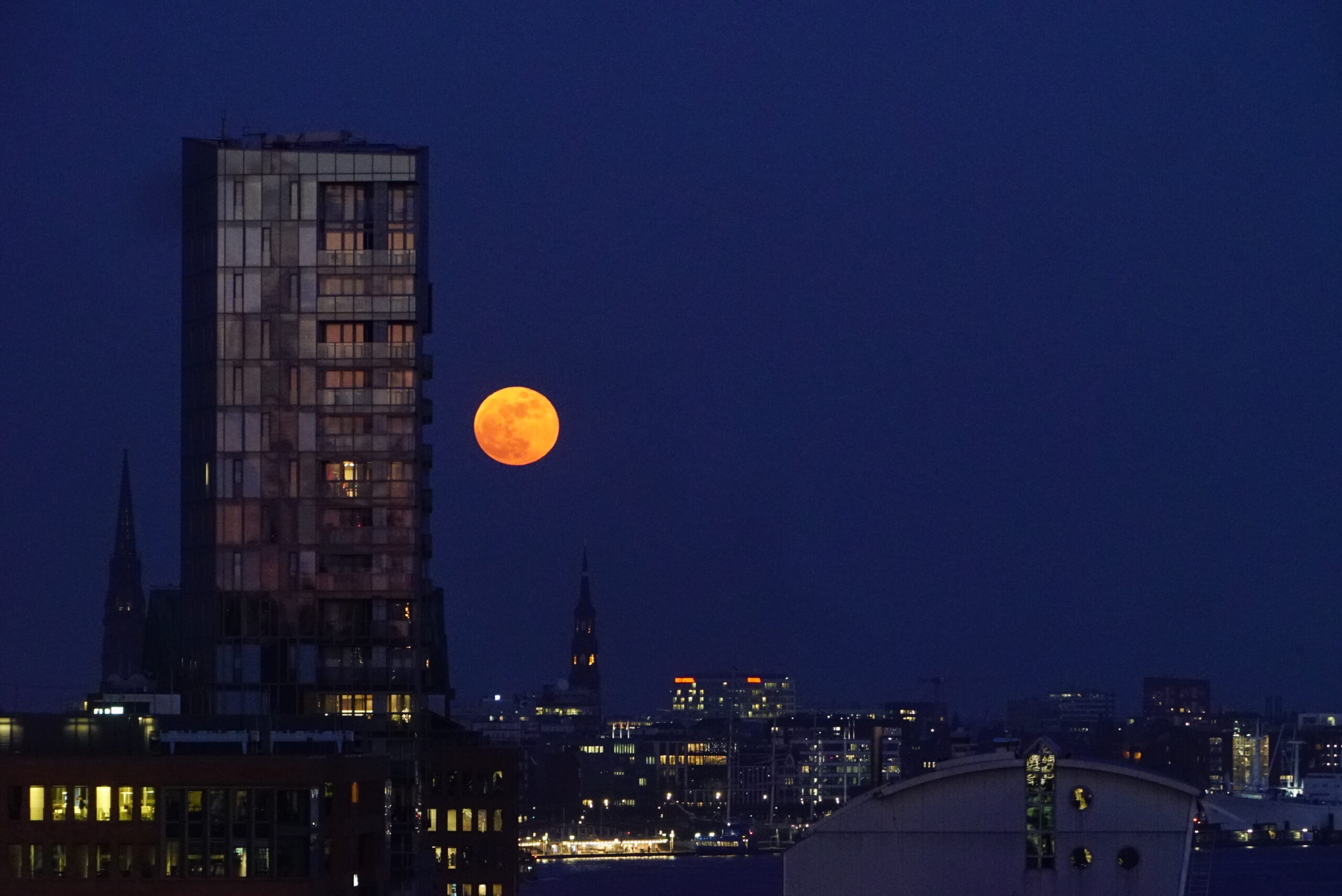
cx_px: 671
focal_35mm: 242
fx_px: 9026
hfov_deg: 8.5
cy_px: 448
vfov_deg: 5.7
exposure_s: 1/25
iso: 12800
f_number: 11
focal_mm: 242
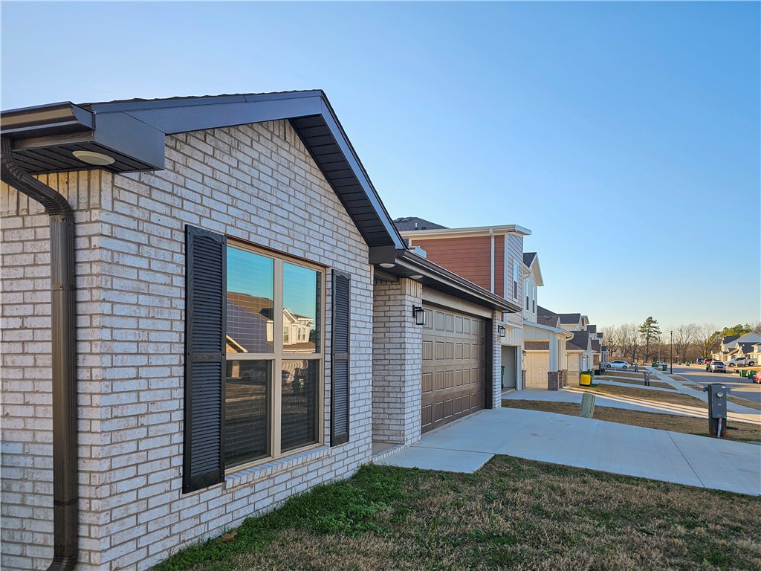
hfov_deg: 73.9
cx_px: 380
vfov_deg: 58.9
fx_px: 506
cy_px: 286
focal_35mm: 23
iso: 10
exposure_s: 1/441
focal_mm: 6.3
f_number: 1.7
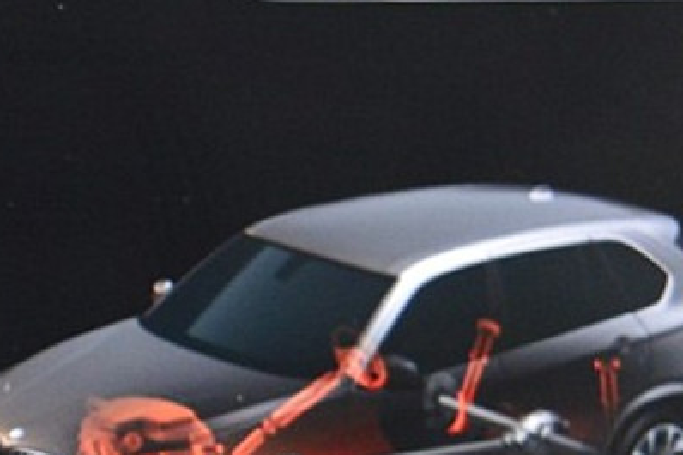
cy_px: 311
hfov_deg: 7.3
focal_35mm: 275
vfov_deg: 5.0
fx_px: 5215
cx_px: -527
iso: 800
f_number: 5.6
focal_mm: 38
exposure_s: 1/60
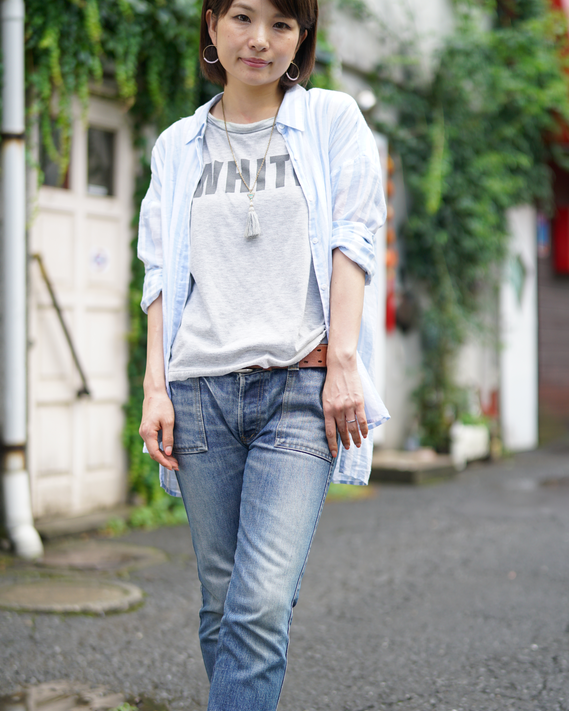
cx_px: 343
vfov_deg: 26.7
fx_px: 1495
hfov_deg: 21.5
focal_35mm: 71
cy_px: 407
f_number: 1.4
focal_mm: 50
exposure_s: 1/2000
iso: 200
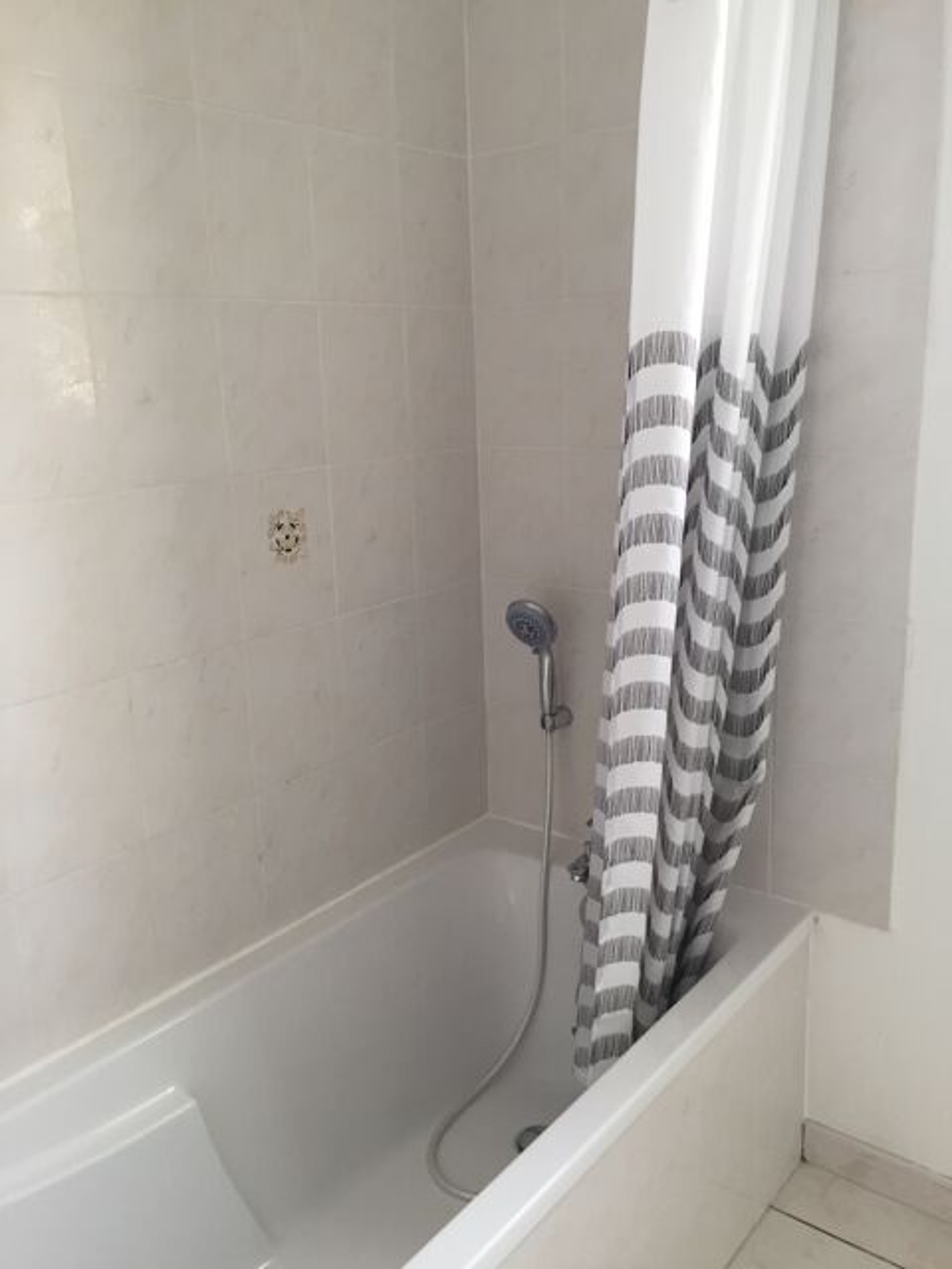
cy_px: 634
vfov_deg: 61.7
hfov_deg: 48.2
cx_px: 476
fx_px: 1063
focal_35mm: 29
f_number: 2.2
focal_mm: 4.15
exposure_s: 1/33
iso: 50
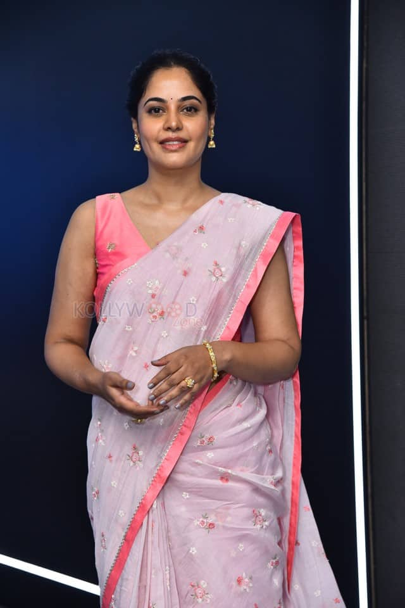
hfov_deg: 16.1
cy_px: 304
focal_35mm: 85
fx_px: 1434
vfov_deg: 23.9
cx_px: 202
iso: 1250
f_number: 5
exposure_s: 1/160
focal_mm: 85
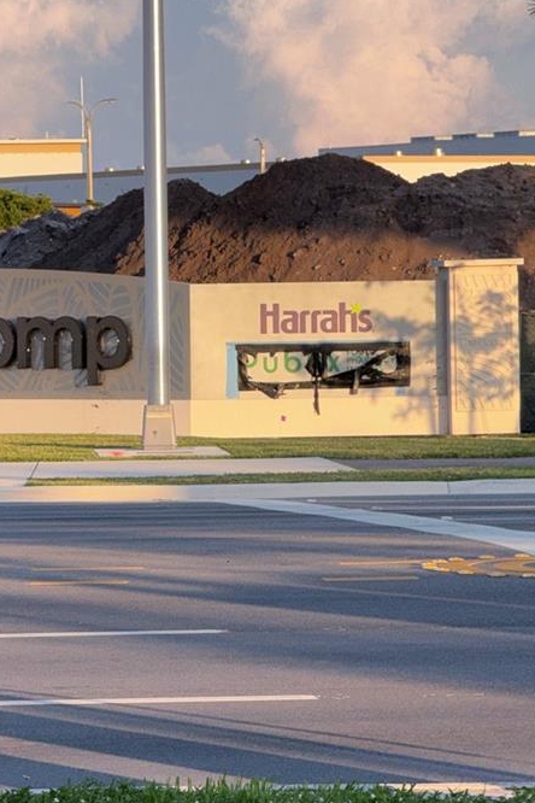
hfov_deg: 6.1
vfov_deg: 9.1
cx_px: 25
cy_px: 555
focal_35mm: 225
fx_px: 5015
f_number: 2.8
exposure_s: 1/464
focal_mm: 15.66
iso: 40
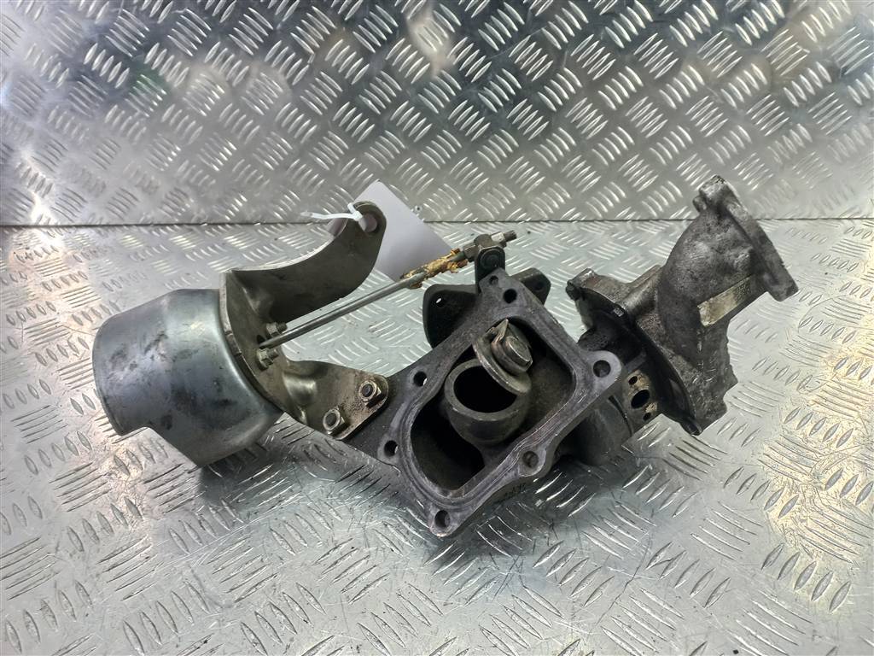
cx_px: 437
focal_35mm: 25
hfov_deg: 69.4
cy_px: 328
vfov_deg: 54.9
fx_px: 631
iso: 100
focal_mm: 4.6
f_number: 1.8
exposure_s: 1/50
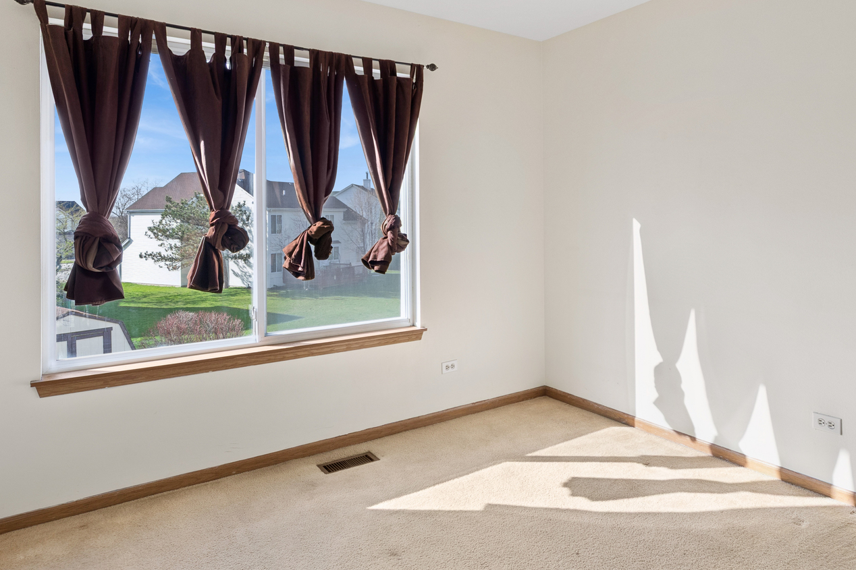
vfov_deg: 54.6
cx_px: 472
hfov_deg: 75.9
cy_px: 222
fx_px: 547
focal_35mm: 23
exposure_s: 1/125
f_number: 8
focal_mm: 12
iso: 320
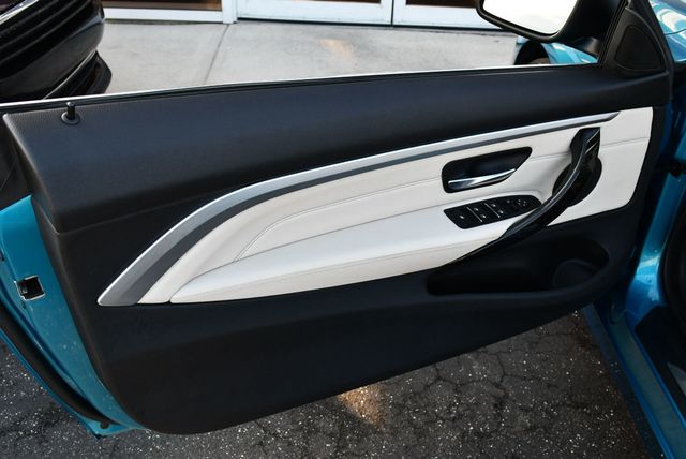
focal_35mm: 36
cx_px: 343
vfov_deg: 36.9
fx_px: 687
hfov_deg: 53.1
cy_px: 230
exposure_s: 1/250
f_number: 5
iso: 400
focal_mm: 18
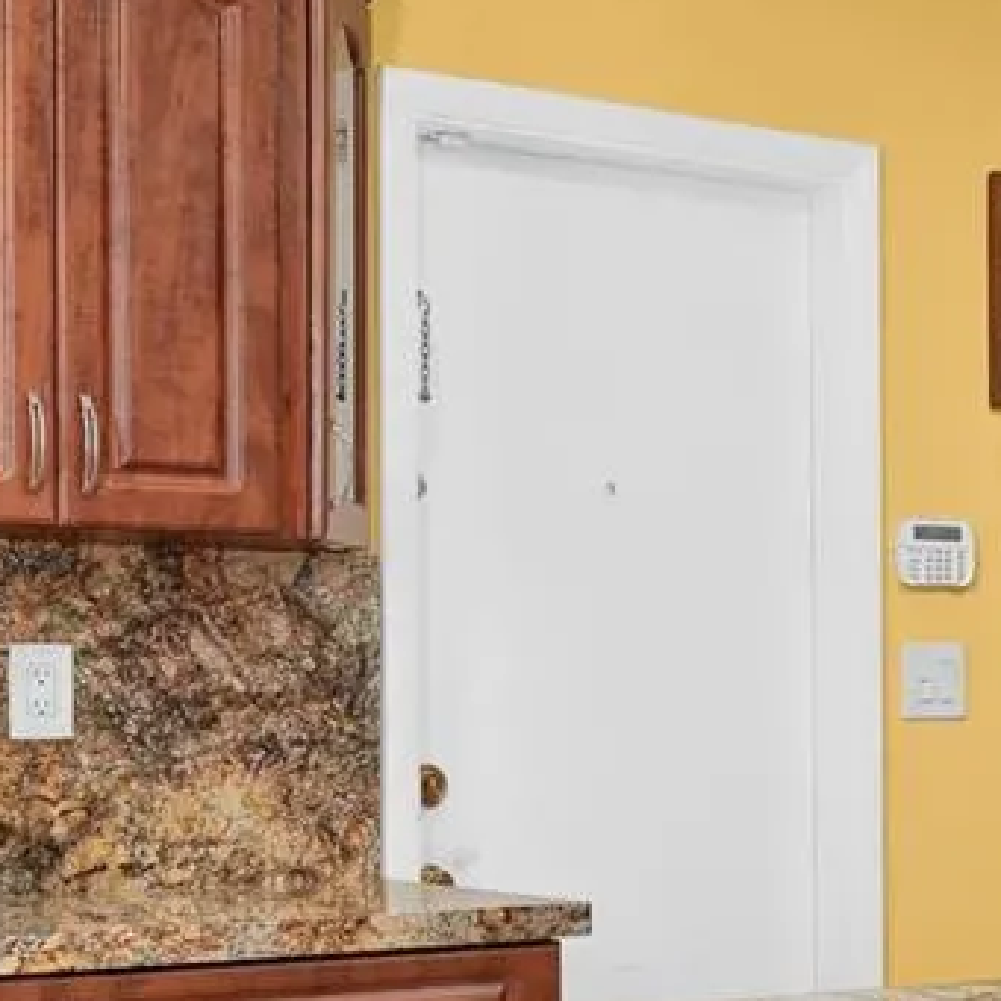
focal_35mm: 80
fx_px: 2617
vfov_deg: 21.5
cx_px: 1063
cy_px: 742
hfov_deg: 20.7
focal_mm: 20
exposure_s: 1/1250
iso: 500
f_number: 10
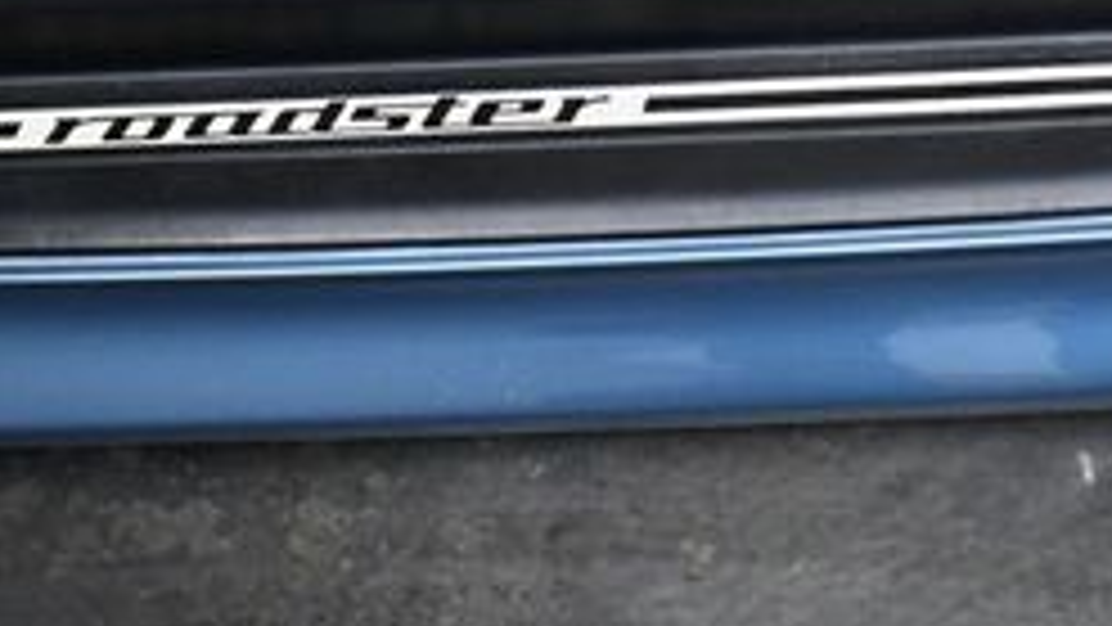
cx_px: 608
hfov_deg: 21.8
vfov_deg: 12.0
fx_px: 2890
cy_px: -180
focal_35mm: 98
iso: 1600
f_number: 3.5
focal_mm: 18
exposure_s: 1/125
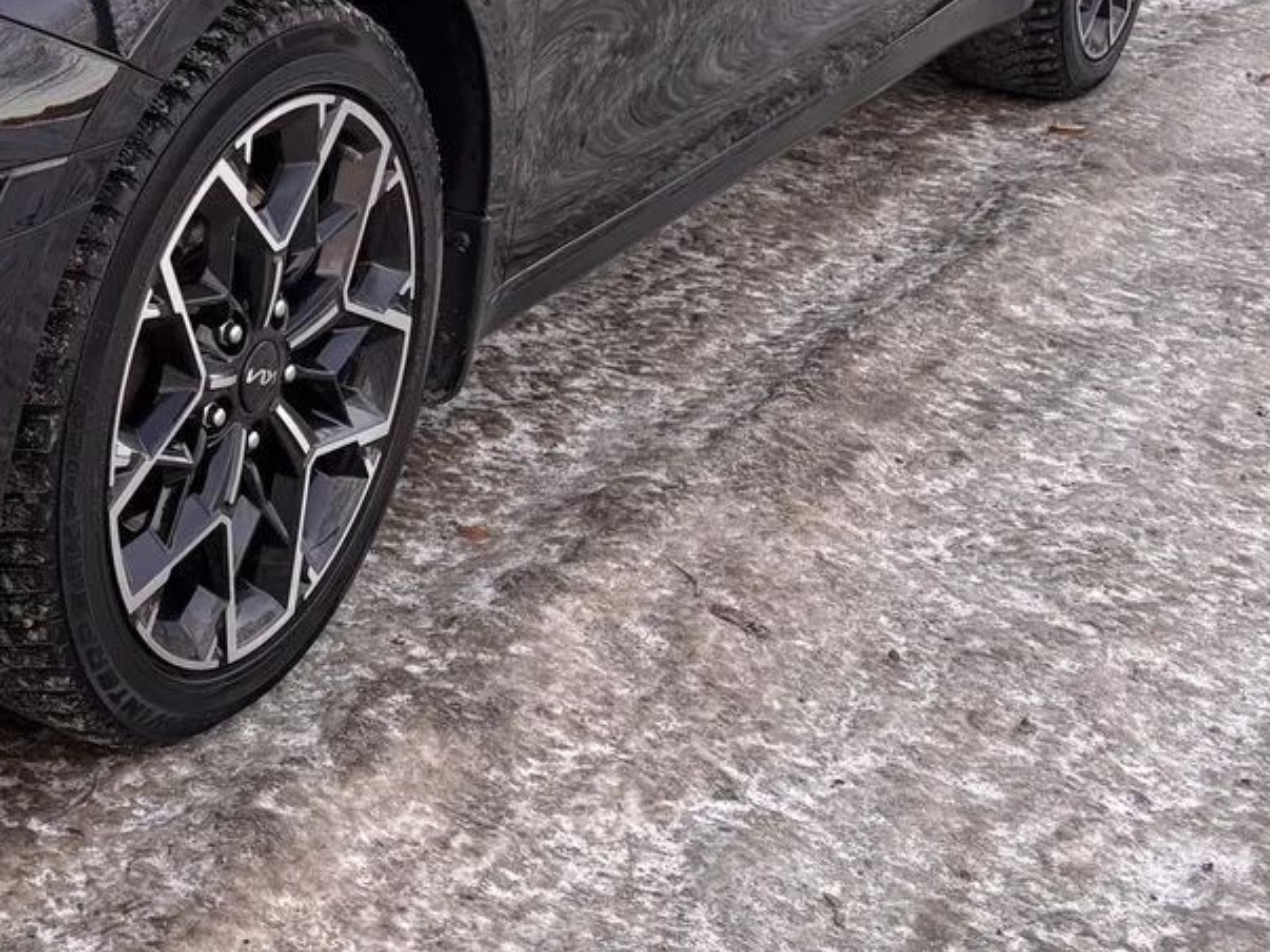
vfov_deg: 20.3
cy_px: -97
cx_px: -219
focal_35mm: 69
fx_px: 2531
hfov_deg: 25.5
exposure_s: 1/295
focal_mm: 5.96
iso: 50
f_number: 1.6
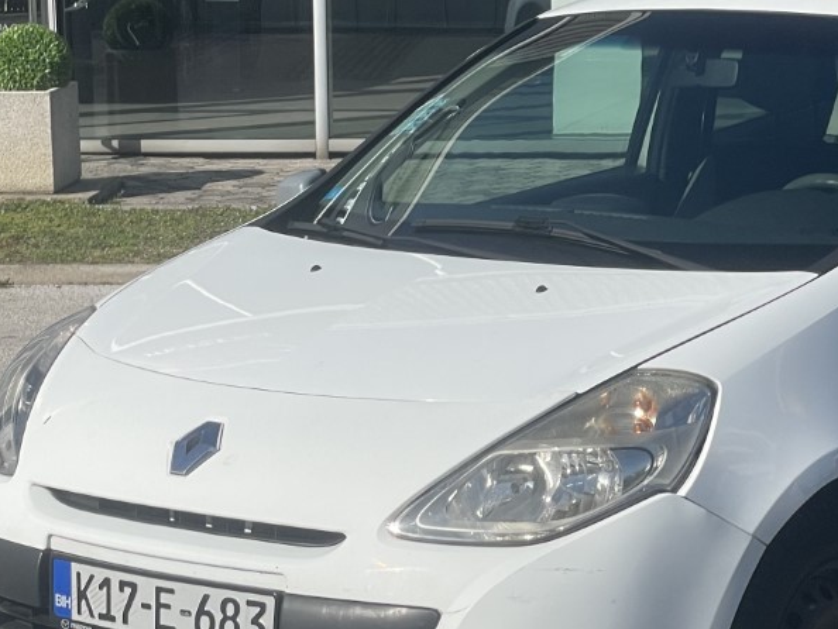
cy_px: 309
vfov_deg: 11.8
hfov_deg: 15.5
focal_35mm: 126
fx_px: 3051
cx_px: 663
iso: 25
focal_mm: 6
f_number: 2
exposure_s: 1/2398
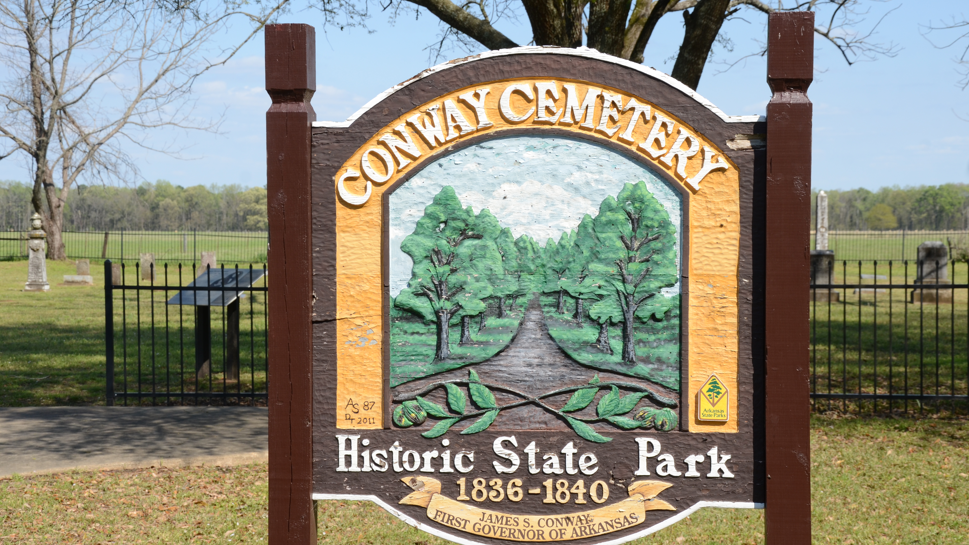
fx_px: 1838
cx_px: 490
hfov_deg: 29.5
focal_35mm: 72
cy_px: 269
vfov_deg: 16.9
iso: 200
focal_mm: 45
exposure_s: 1/250
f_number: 10
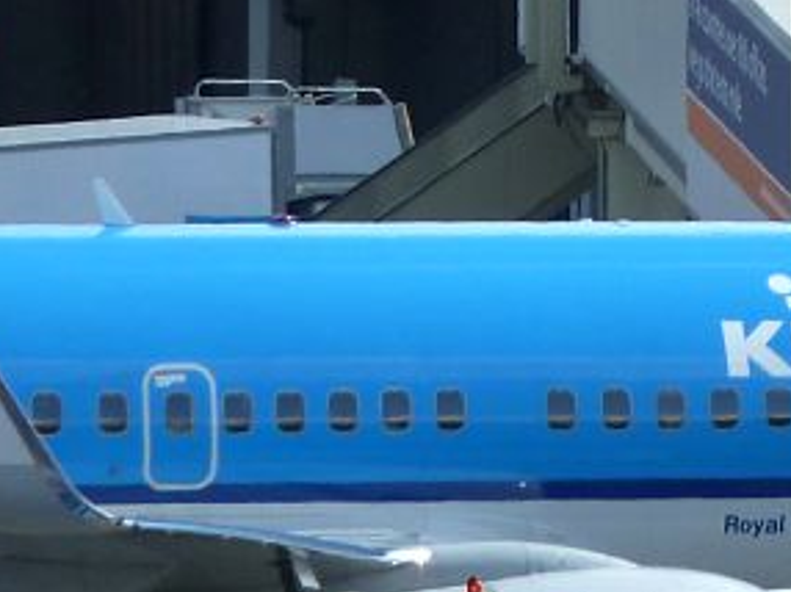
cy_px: -426
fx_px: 22763
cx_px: 1256
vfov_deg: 1.5
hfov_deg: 2.0
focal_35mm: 997
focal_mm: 45.7
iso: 80
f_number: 4.8
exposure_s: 1/250
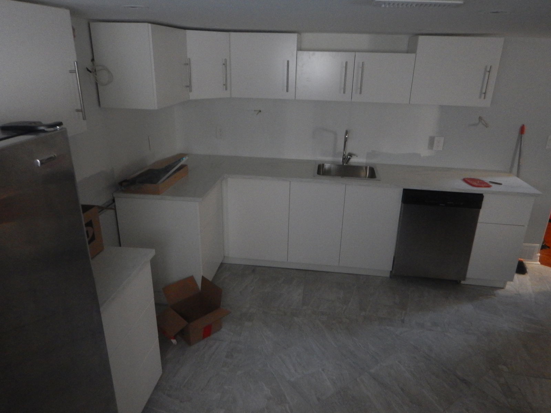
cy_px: 206
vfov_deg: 56.8
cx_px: 276
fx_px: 382
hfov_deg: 71.6
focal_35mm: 24
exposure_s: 1/6
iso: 800
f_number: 2.8
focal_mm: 4.3
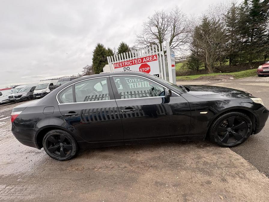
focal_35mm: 14
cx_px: 134
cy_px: 101
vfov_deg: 85.7
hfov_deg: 102.1
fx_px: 109
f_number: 2.2
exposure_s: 1/240
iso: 40
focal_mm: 2.22
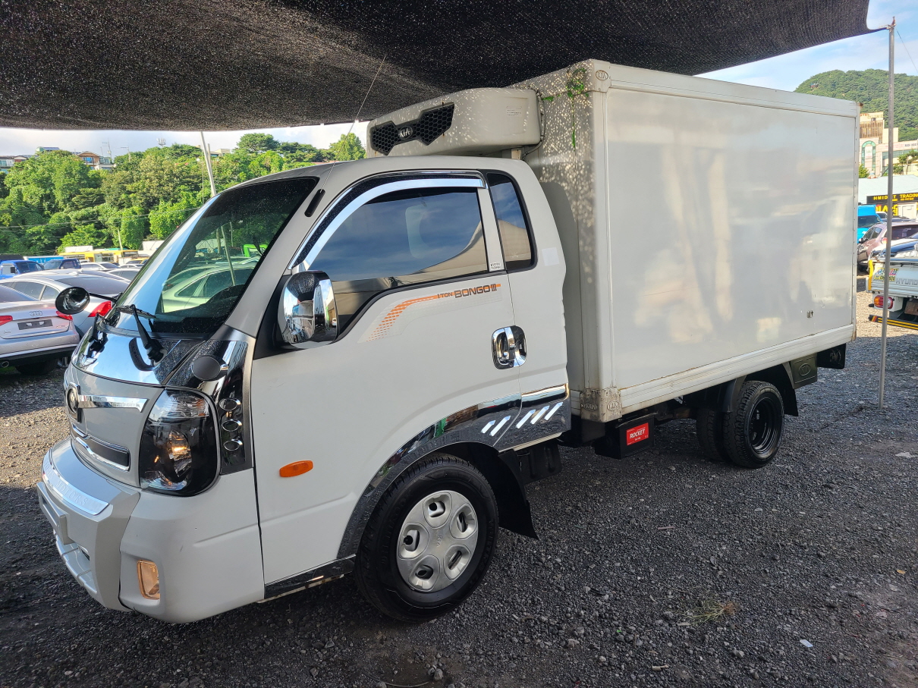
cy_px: 344
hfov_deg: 67.3
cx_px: 459
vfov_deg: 53.0
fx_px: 689
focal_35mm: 26
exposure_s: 1/633
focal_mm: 5.4
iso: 40
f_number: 1.8
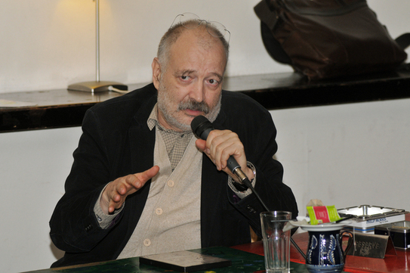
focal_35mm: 188
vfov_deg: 7.3
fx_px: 2133
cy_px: 136
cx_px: 205
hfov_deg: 11.0
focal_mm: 125
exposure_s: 1/125
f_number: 4.5
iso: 640
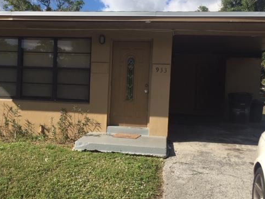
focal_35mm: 38
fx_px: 291
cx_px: 115
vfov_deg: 37.7
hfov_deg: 48.8
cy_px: 90
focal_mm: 4.15
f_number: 2.2
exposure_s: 1/1721
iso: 32
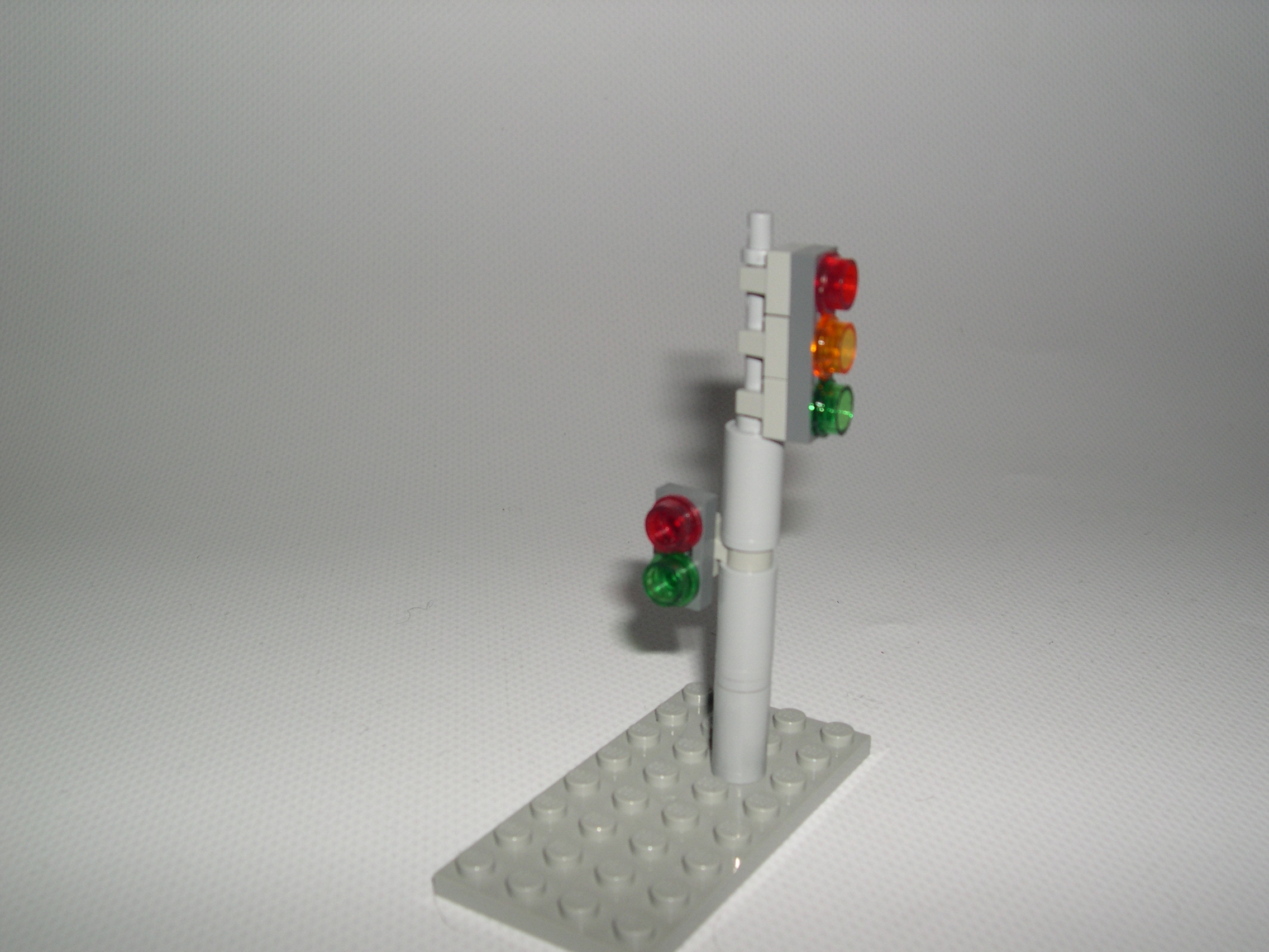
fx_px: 1393
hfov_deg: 49.0
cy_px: 476
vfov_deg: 37.7
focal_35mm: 38
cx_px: 634
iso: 100
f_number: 7.6
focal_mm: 8
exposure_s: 1/60
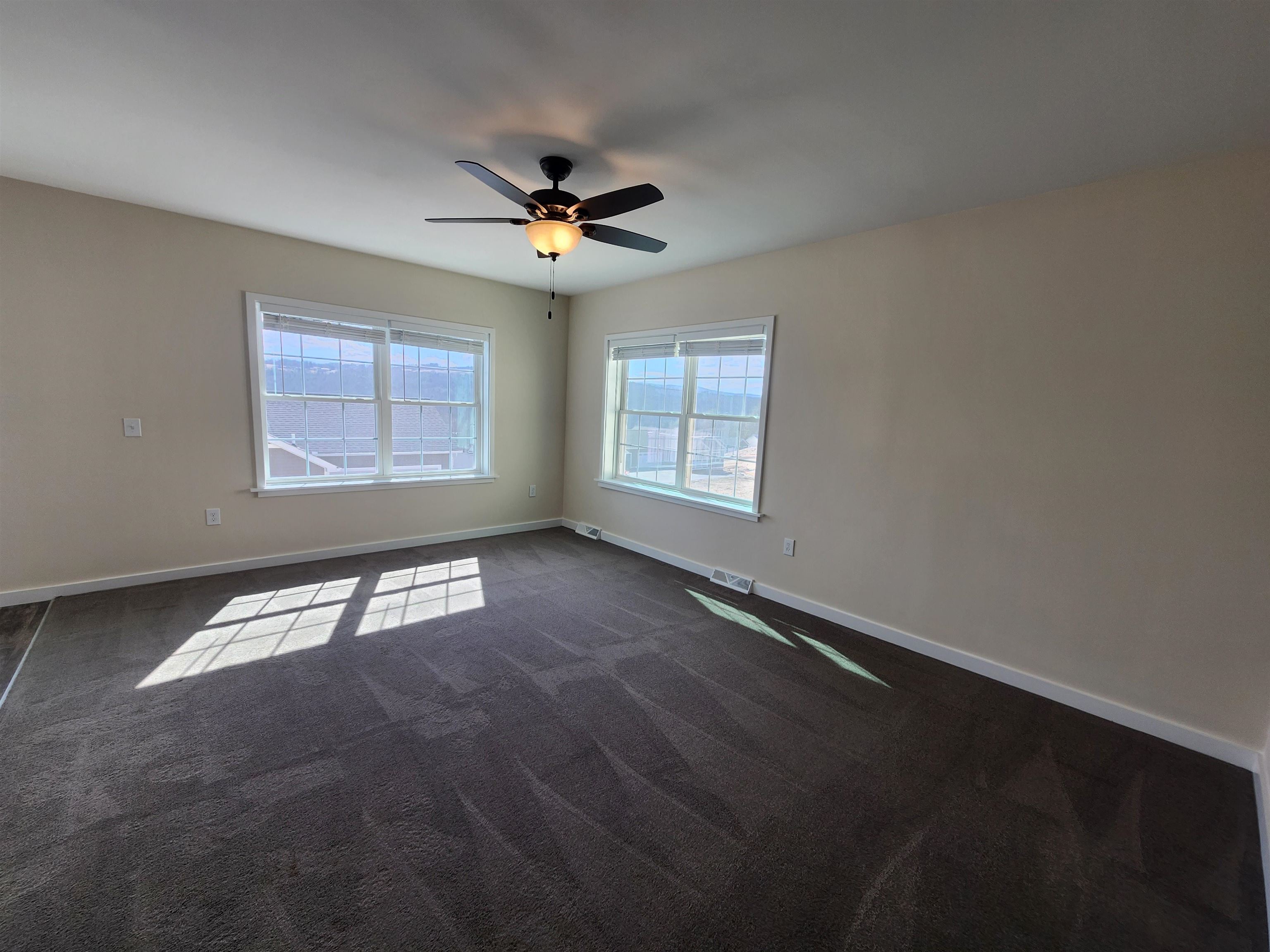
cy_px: 476
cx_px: 635
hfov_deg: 106.2
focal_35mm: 13
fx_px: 477
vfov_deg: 89.9
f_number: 2.2
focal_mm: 2.2
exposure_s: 1/122
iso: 50
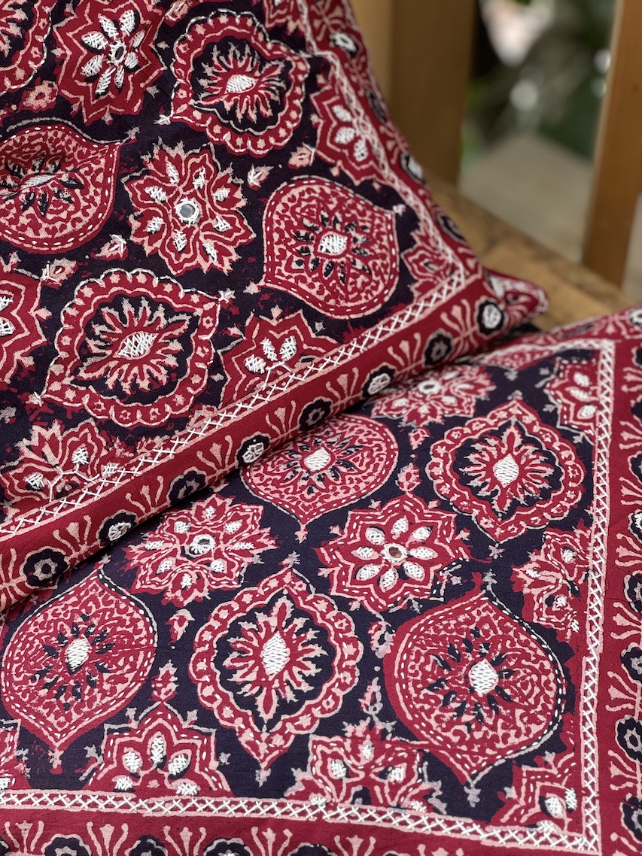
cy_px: 428
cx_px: 321
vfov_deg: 25.3
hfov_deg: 19.1
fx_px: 1905
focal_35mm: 77
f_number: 2.8
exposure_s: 1/99
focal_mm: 9
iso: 125
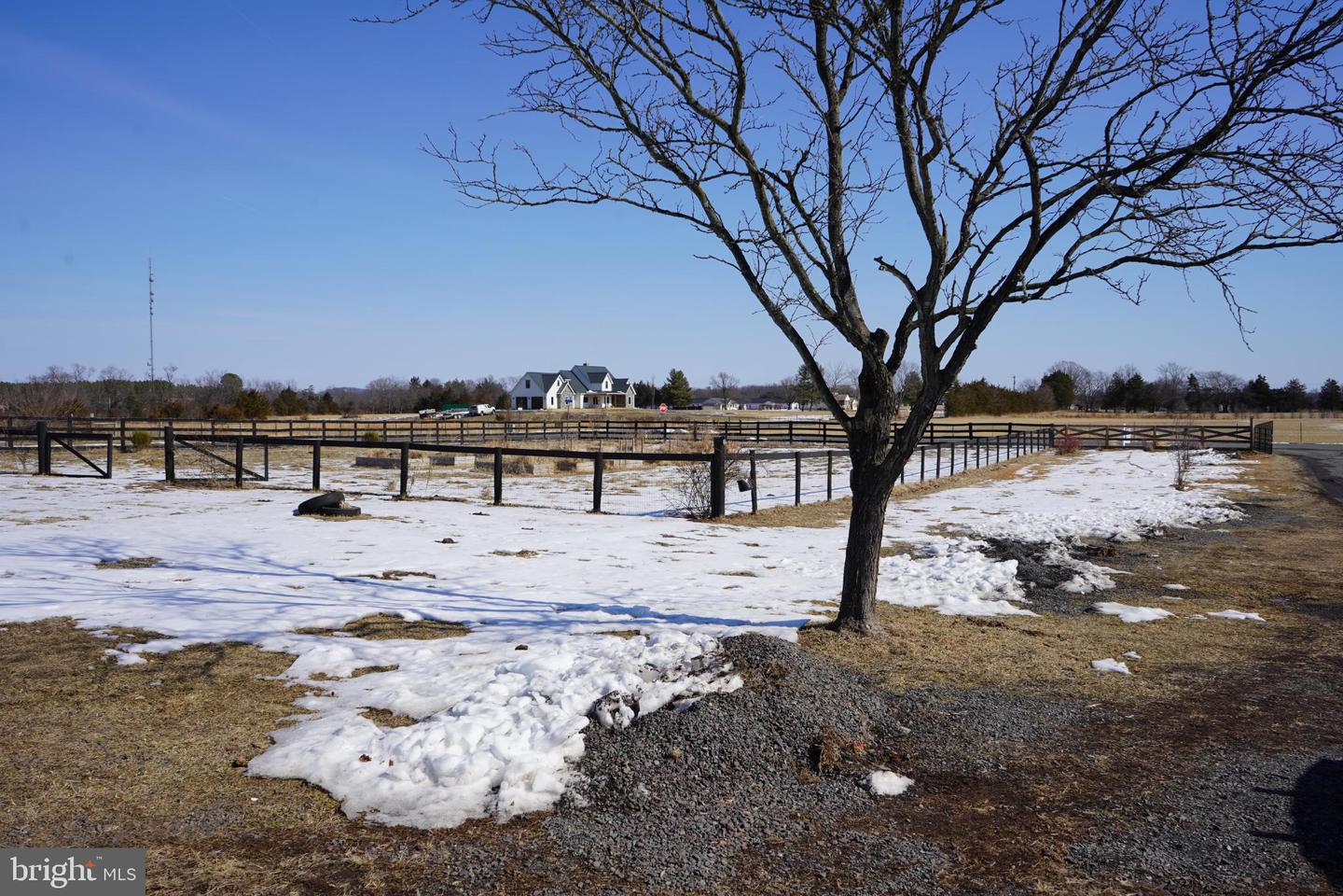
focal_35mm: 28
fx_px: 1044
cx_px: 672
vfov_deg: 46.4
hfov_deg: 65.5
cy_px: 448
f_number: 10
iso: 100
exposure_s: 1/250
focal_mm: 28
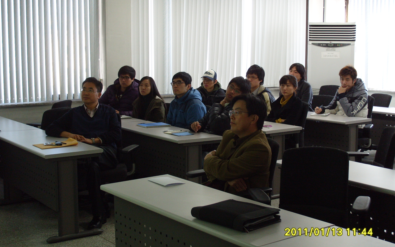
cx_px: 197
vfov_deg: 24.0
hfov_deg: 37.5
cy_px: 110
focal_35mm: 54
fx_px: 581
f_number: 3.1
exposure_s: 1/60
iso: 160
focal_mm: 11.1
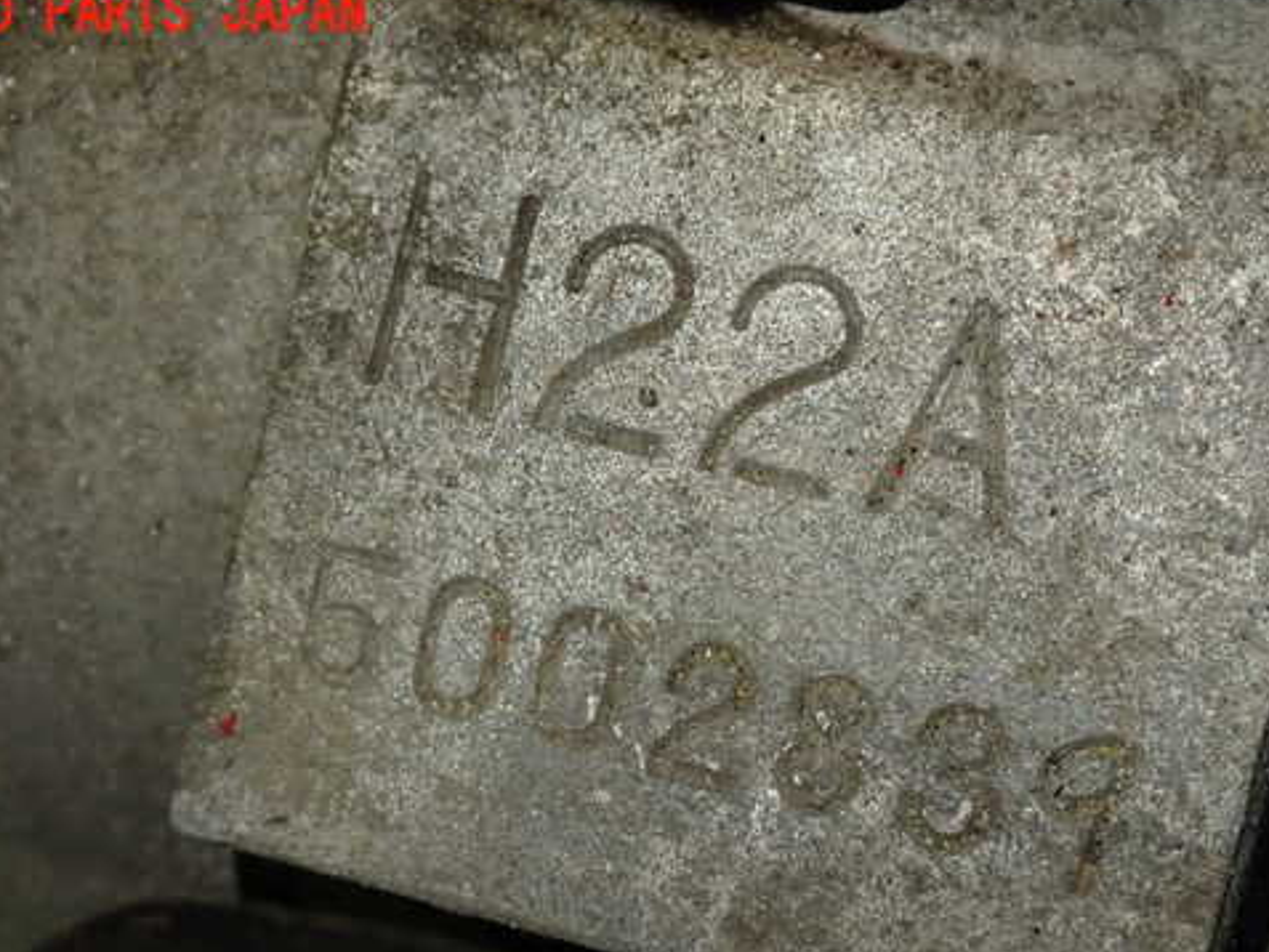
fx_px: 2860
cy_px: 580
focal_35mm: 78
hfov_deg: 25.0
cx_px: 681
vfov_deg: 18.9
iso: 400
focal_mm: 11.09
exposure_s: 1/60
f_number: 3.6
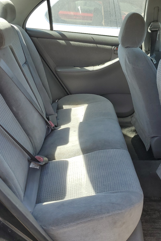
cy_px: 123
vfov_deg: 51.9
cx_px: 85
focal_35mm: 37
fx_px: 248
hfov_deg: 35.9
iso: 50
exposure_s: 1/625
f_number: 1.5
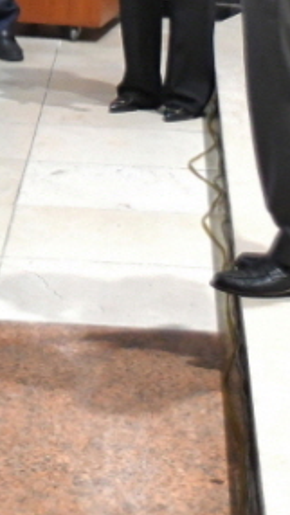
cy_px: -8
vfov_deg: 11.2
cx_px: -49
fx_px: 2596
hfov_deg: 6.4
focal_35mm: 190
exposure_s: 1/125
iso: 2800
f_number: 4.2
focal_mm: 32
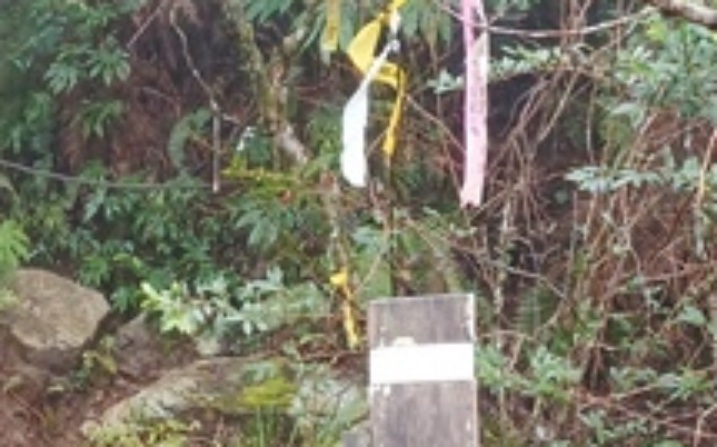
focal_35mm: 74
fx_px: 1445
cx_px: 20
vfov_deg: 17.1
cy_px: 467
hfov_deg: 26.5
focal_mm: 4.6
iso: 64
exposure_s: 1/59
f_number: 1.8
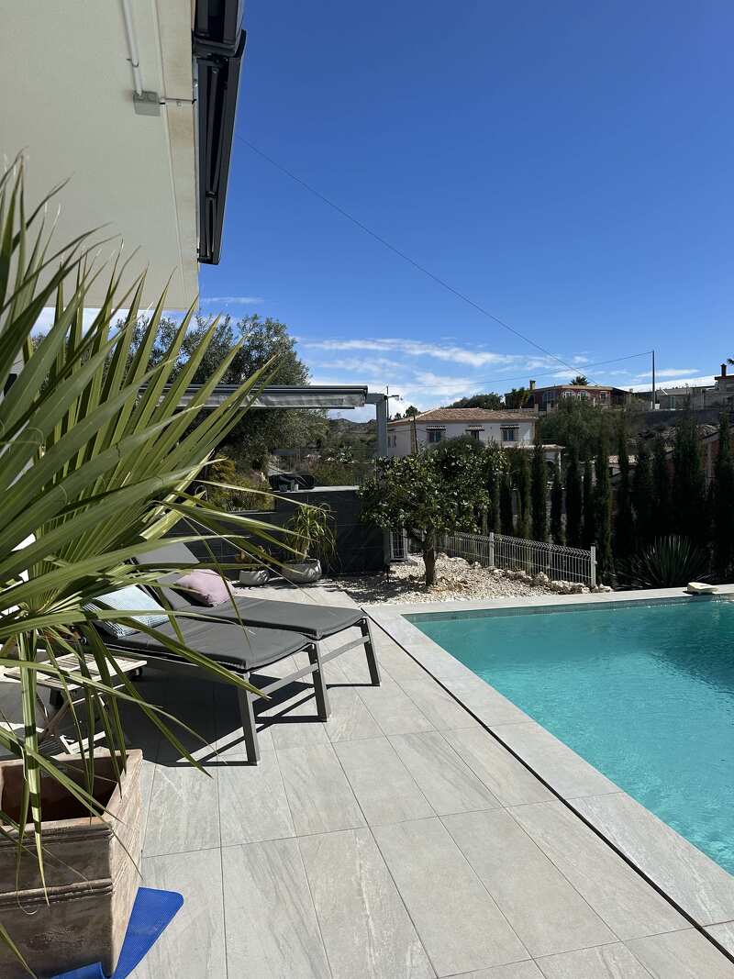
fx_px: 679
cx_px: 367
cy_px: 490
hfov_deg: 56.8
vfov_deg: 71.6
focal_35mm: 24
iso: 80
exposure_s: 1/8197
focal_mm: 6.86
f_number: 1.78
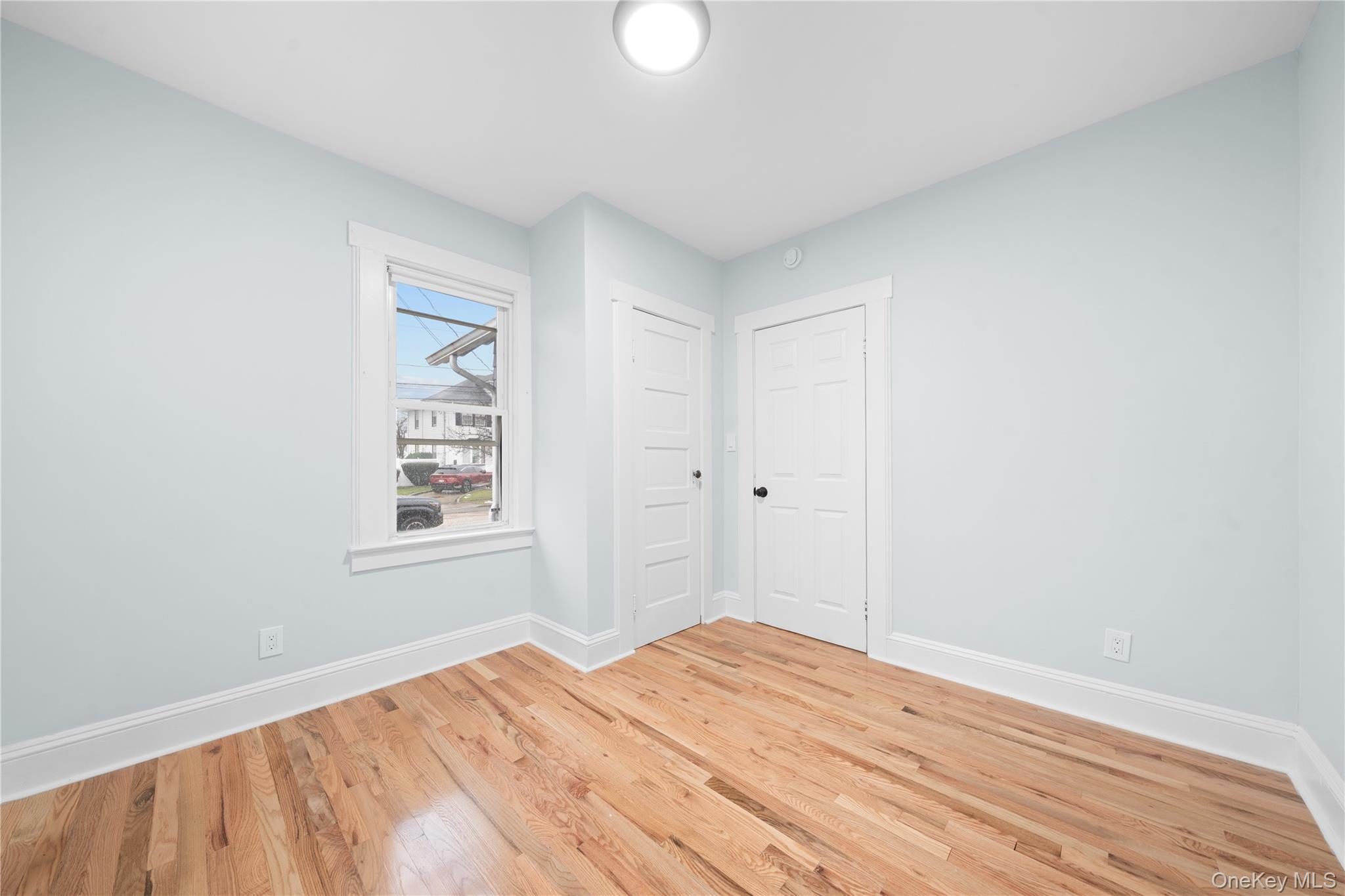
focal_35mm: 12
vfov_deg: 90.0
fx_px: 448
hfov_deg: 112.6
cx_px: 672
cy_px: 448
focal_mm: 12
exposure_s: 1/1.67
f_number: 8
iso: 250
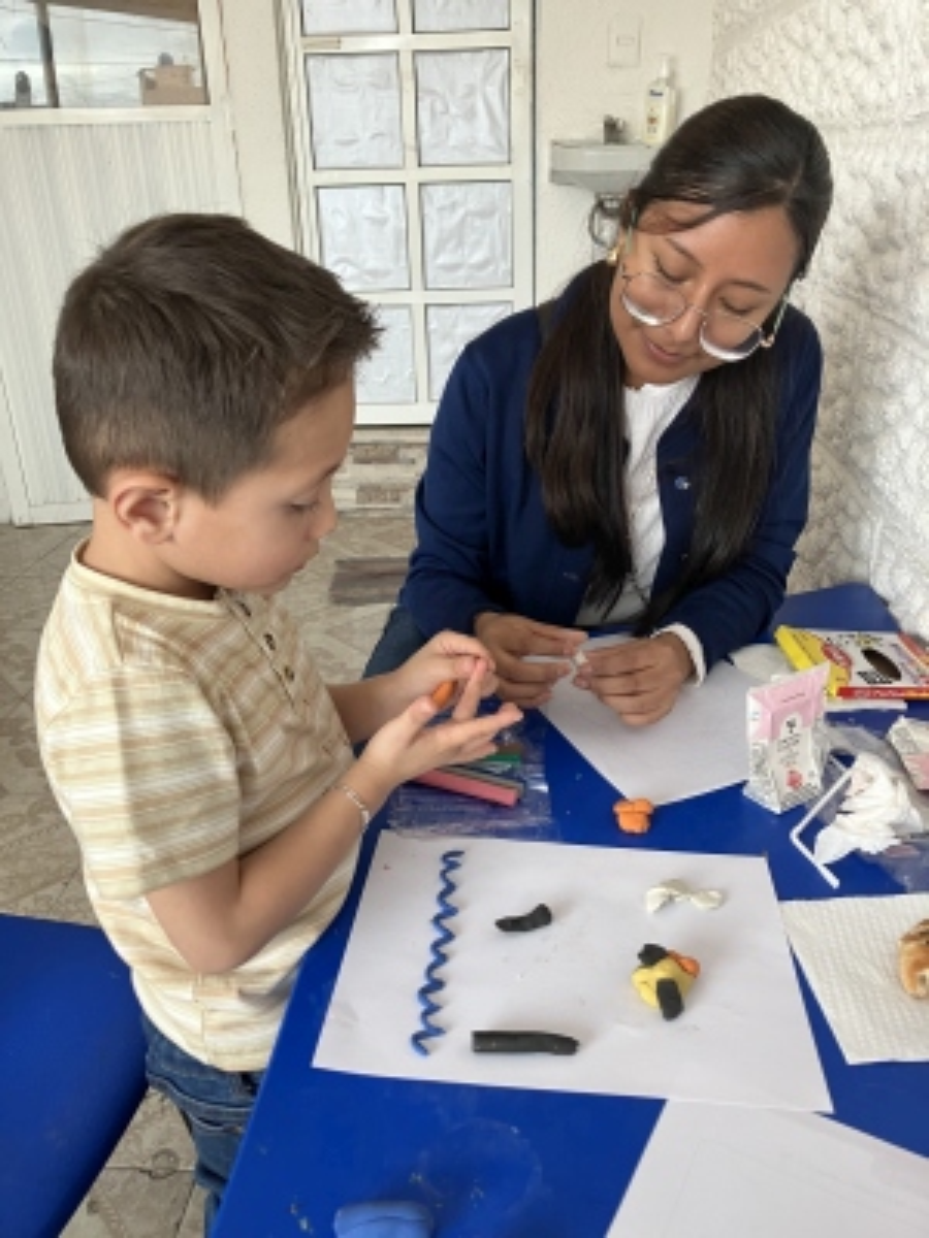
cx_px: 464
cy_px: 619
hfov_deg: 49.7
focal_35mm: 28
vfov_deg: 63.4
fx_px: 1002
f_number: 1.8
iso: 80
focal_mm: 3.99
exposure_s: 1/75
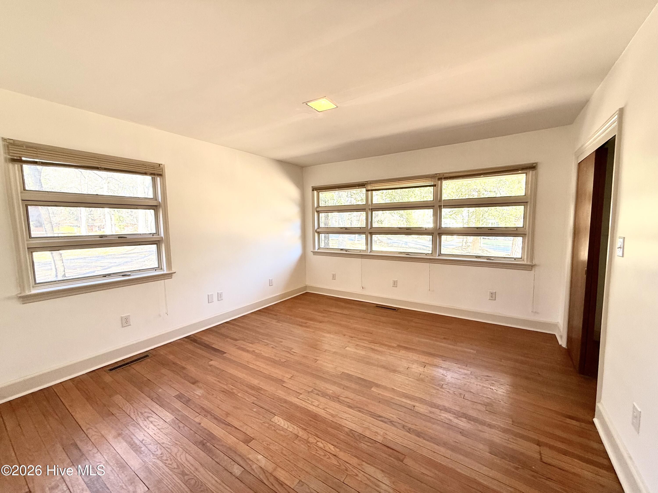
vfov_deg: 85.7
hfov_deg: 102.1
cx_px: 329
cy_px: 246
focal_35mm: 14
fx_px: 266
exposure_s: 1/99
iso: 80
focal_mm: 2.22
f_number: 2.2
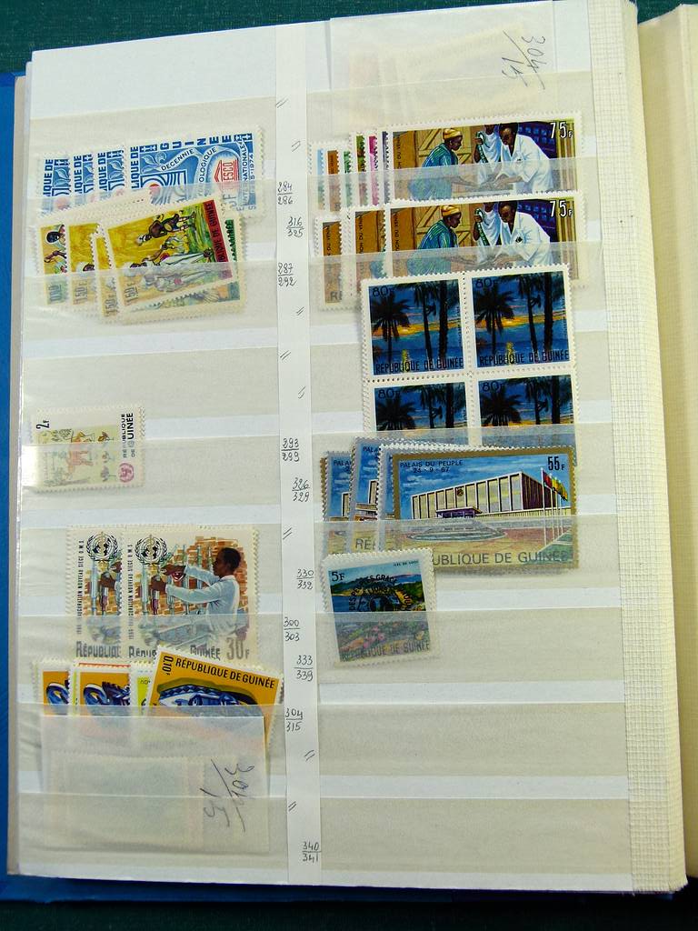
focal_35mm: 36
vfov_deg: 51.4
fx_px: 968
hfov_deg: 39.7
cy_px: 466
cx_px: 349
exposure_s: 1/125
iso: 100
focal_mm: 6.5
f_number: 4
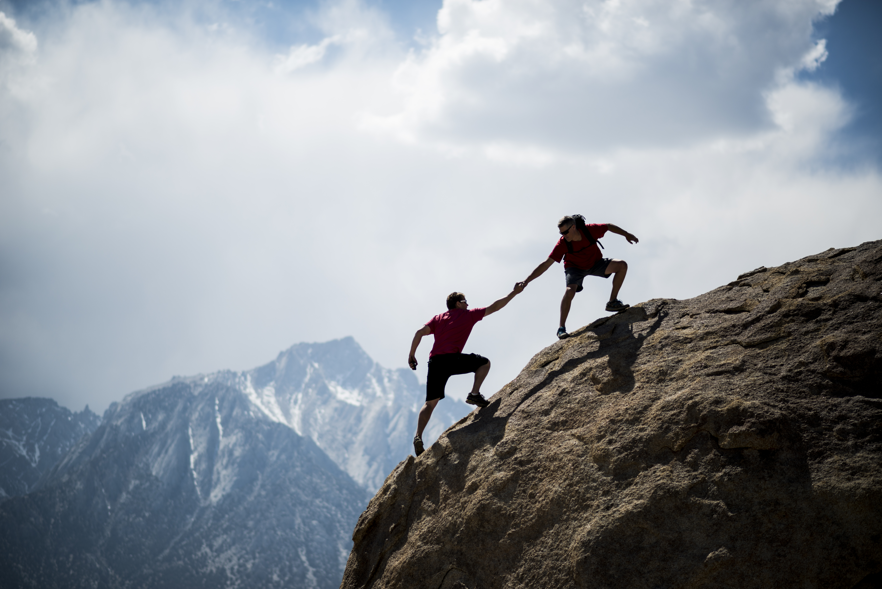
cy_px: 294
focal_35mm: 85
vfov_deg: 16.1
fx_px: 2083
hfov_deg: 23.9
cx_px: 441
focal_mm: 85
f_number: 1.8
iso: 50
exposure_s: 1/8000
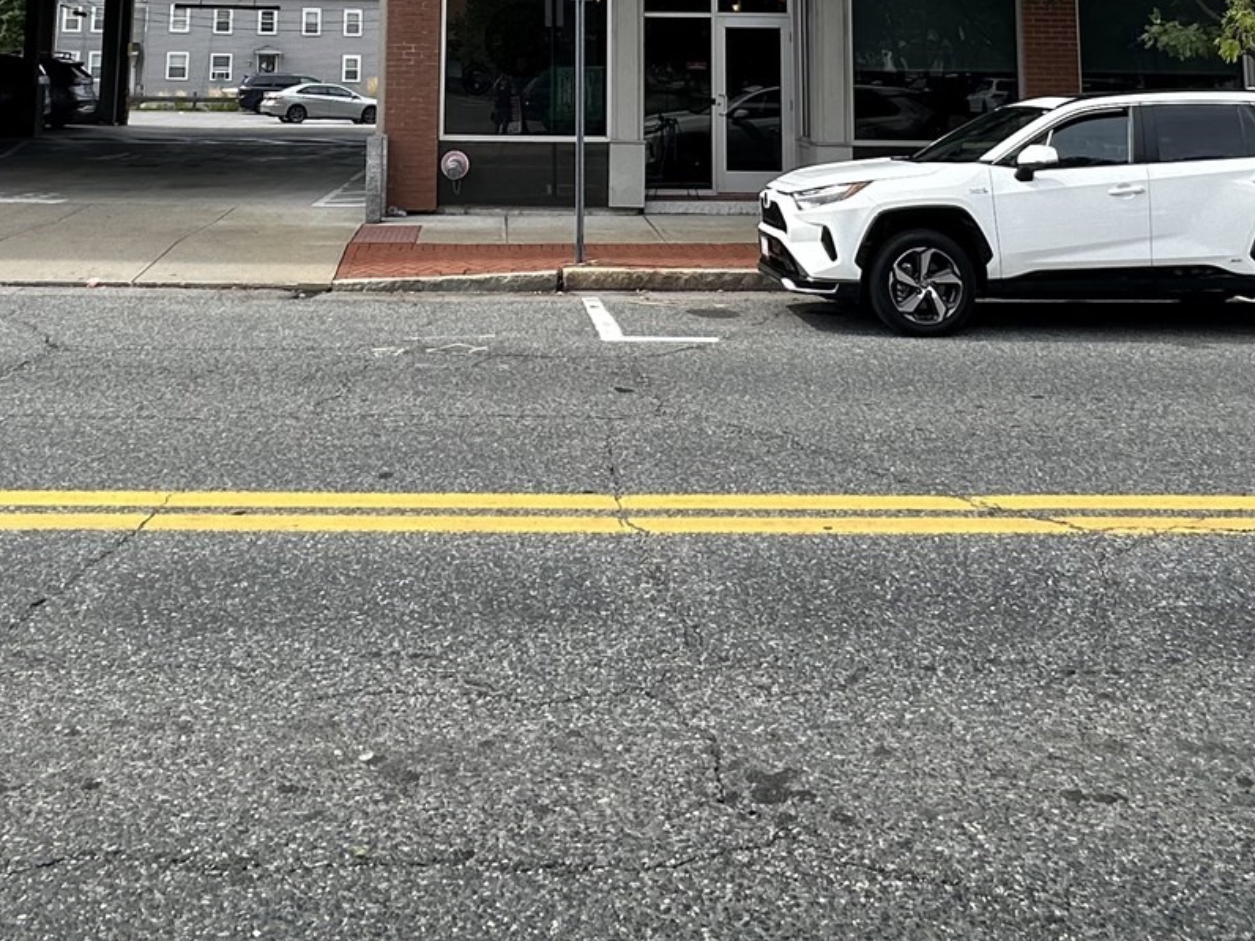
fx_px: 1305
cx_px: 538
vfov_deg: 34.2
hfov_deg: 51.2
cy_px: -99
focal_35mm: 36
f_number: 2.2
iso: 40
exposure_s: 1/785
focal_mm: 2.22
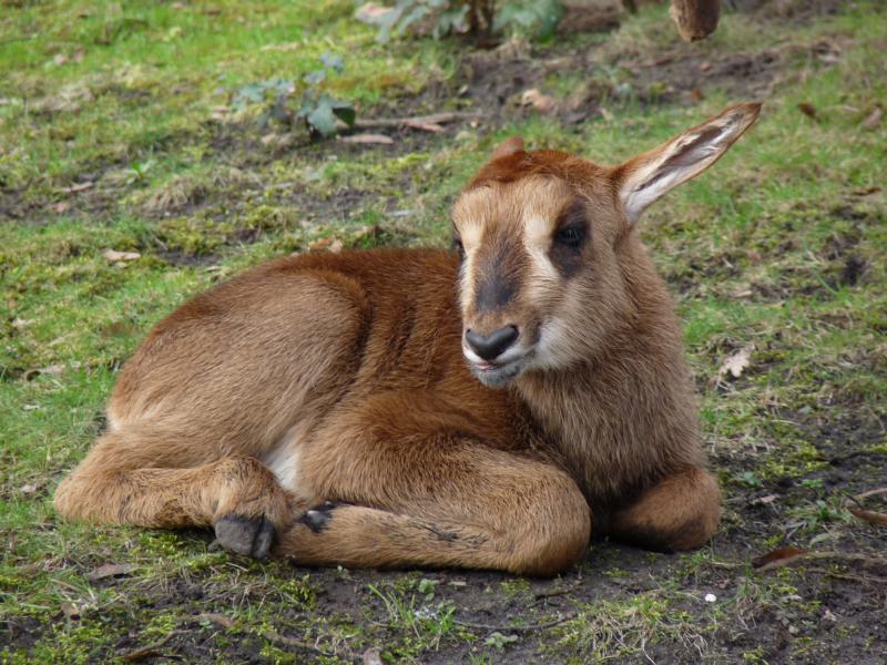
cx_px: 444
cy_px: 332
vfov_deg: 3.3
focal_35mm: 457
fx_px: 11710
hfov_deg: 4.3
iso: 125
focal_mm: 81.2
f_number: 4
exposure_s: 1/125
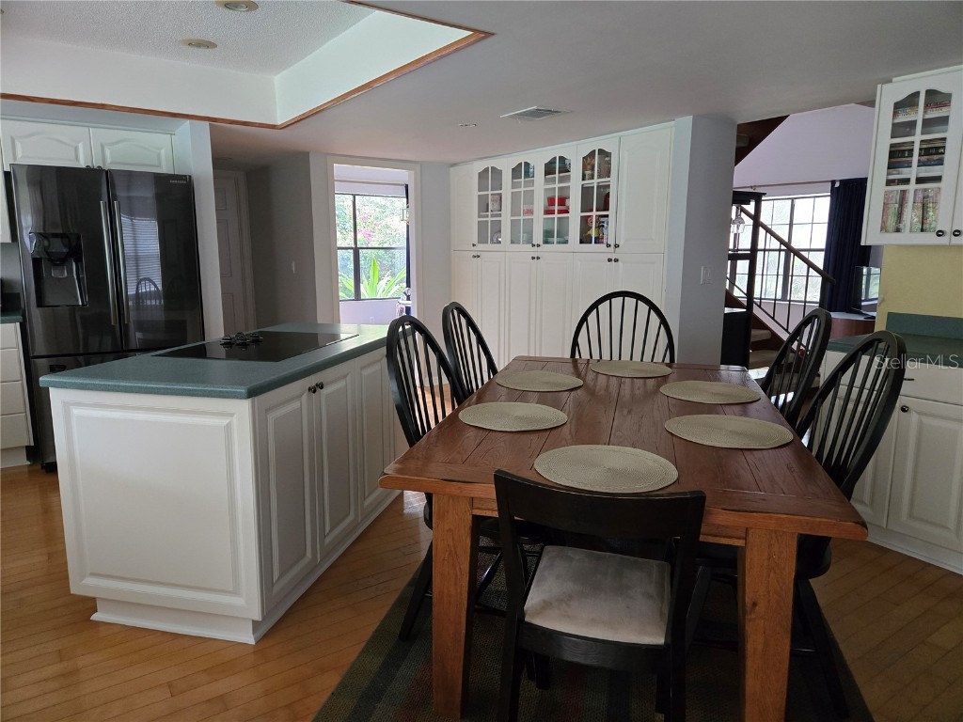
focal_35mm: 23
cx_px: 482
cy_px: 361
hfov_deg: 73.9
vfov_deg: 58.9
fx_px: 640
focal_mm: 5.4
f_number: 1.8
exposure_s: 1/60
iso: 640
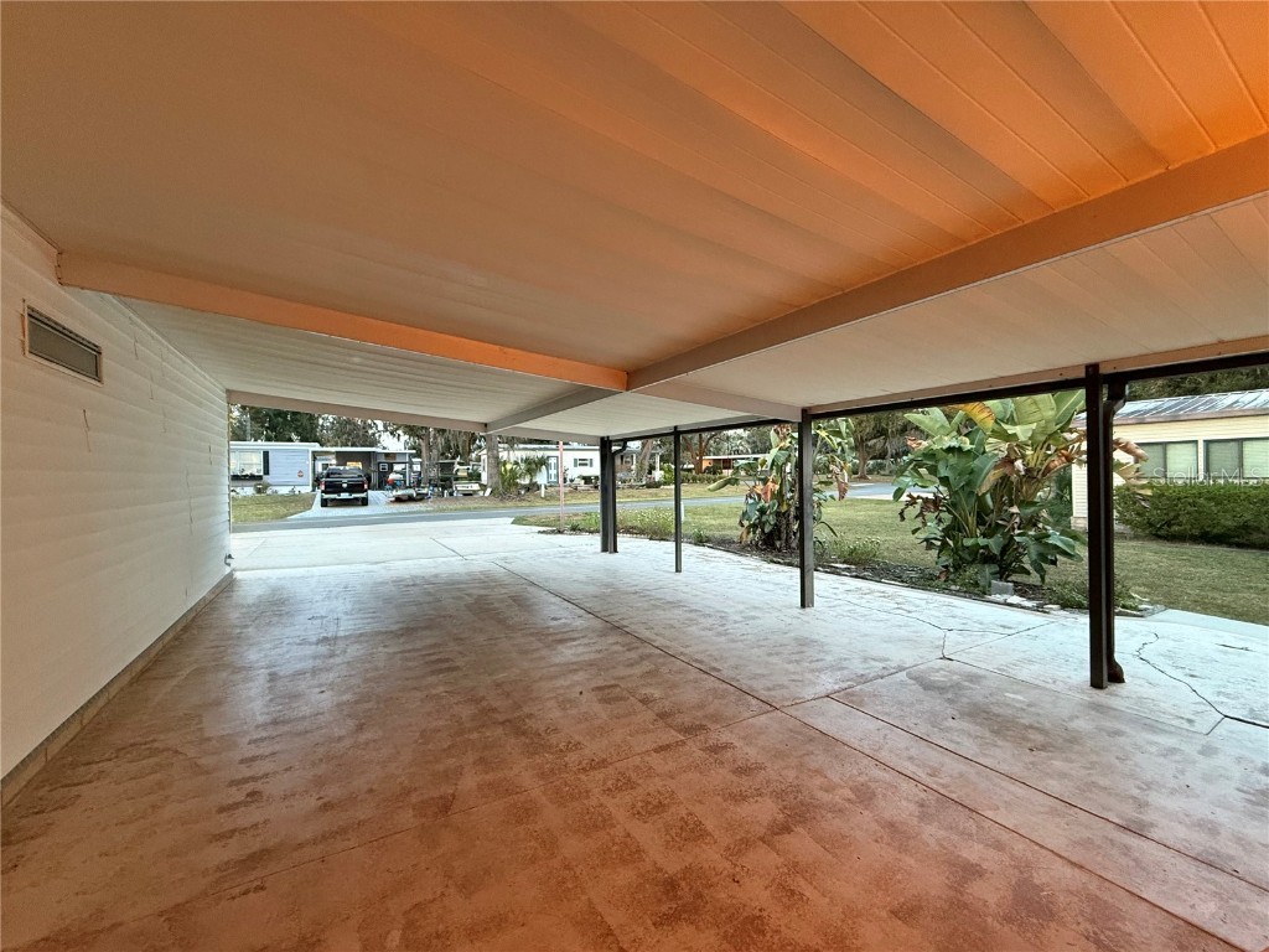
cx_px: 634
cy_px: 476
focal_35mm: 14
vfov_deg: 85.7
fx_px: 513
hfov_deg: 102.1
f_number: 2.2
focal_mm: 2.22
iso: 400
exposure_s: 1/60
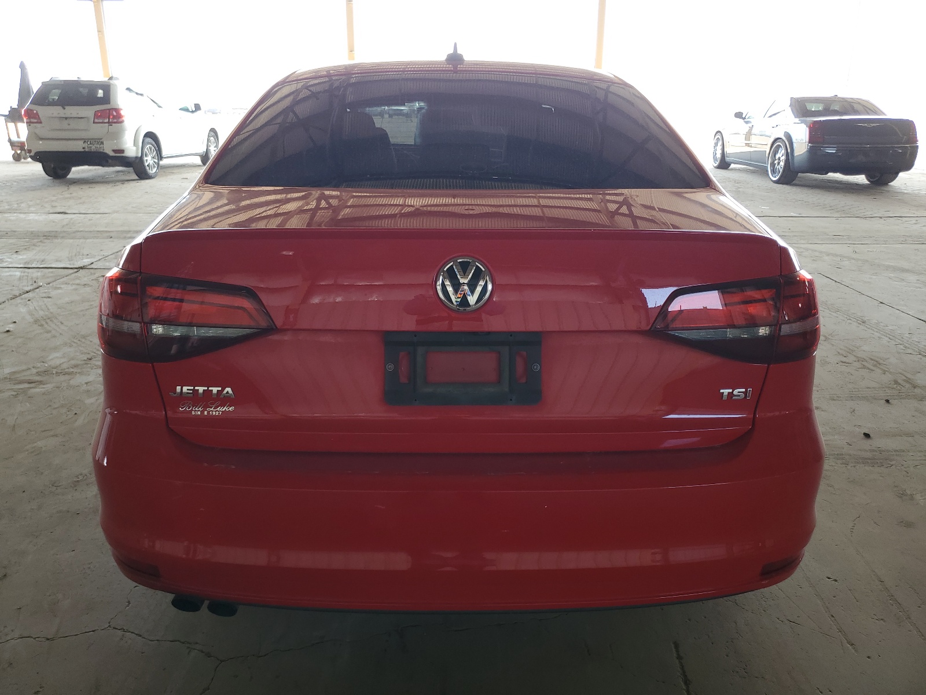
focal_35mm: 26
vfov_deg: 53.1
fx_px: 696
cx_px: 463
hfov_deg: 67.3
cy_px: 348
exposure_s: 1/125
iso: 50
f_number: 1.5
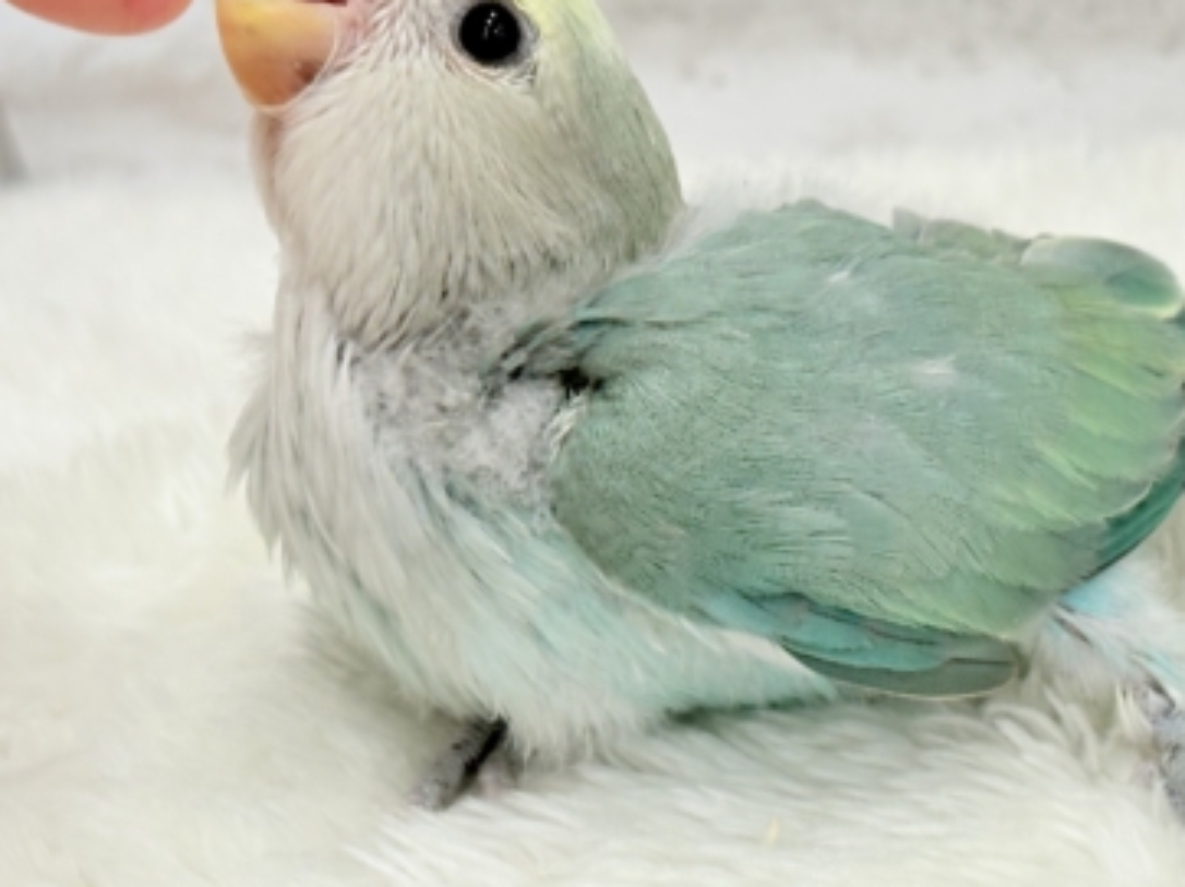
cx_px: 818
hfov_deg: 21.2
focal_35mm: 92
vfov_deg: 16.0
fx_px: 3147
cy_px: 298
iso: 80
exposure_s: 1/100
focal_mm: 5.96
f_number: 1.6
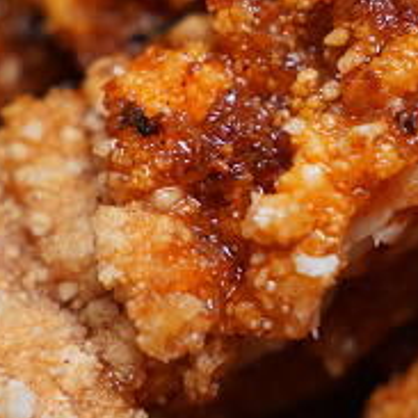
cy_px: -21
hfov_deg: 4.2
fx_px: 5697
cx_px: 498
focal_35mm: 417
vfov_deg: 4.2
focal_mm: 75
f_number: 4
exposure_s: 1/80
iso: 160
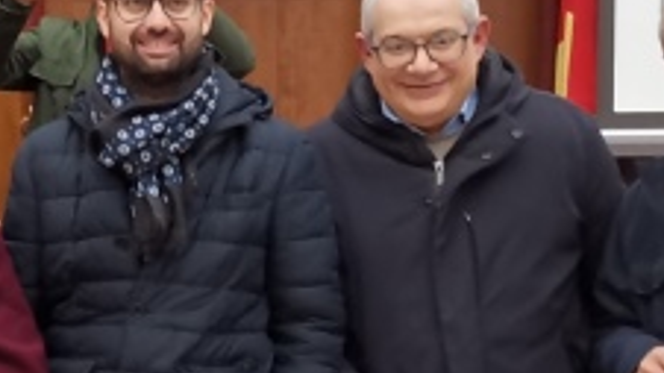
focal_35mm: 133
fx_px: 2341
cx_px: -461
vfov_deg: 9.1
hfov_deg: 14.5
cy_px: 241
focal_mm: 4.75
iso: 250
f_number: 1.8
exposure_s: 1/50
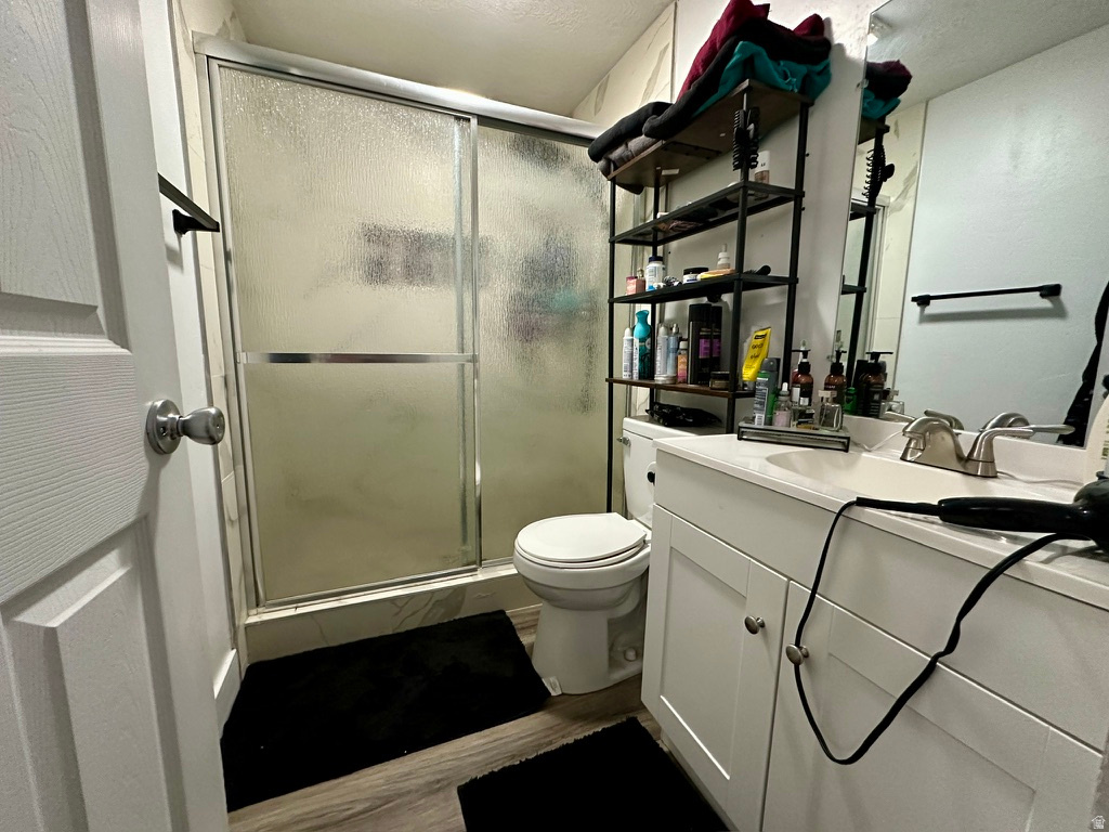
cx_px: 554
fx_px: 449
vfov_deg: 85.7
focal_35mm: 14
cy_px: 416
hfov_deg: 102.1
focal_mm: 2.22
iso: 800
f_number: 2.2
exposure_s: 1/60
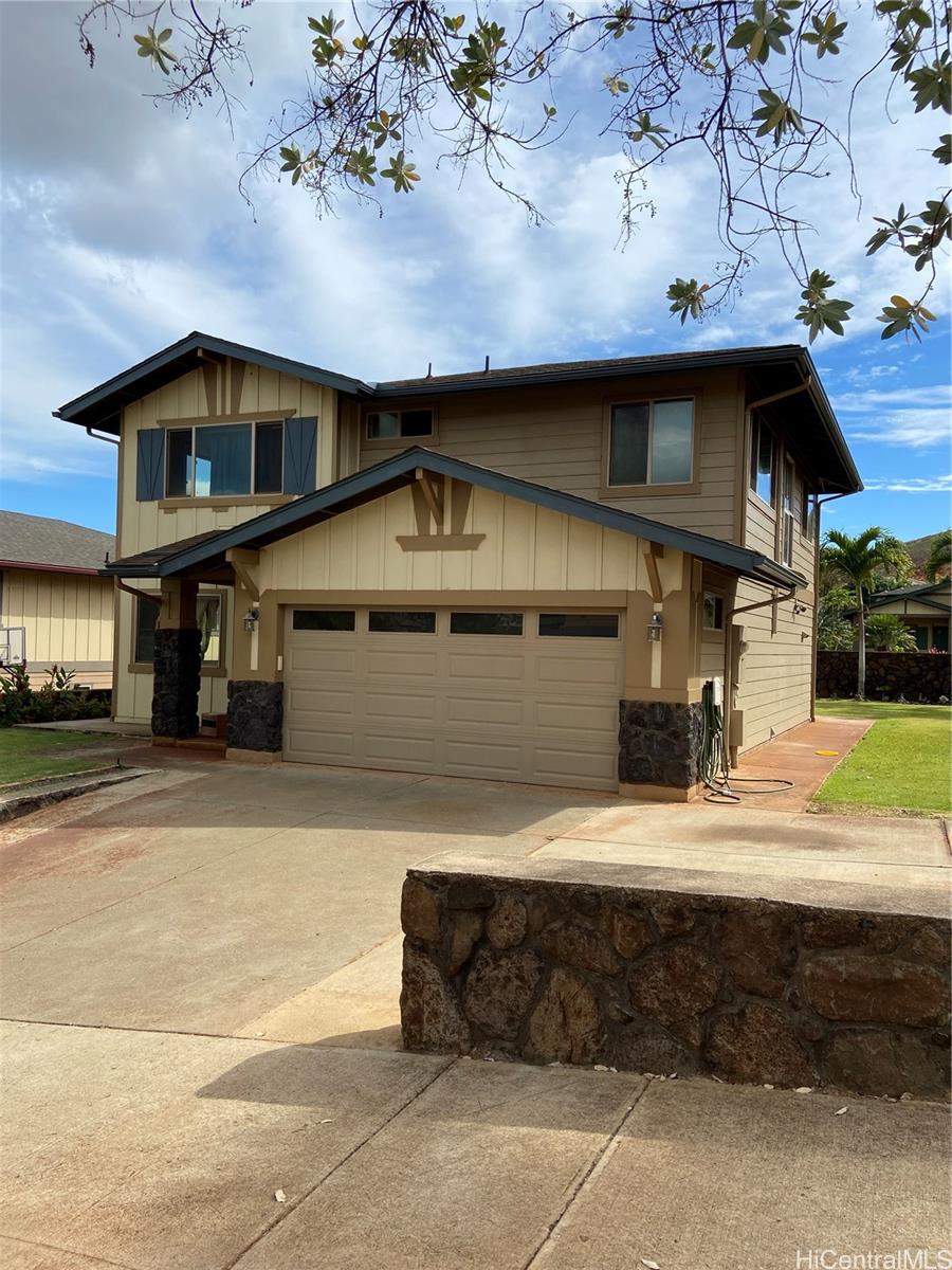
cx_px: 476
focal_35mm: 26
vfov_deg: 67.3
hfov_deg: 53.1
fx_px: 953
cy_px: 635
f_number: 1.8
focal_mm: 4.25
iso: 32
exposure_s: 1/2817
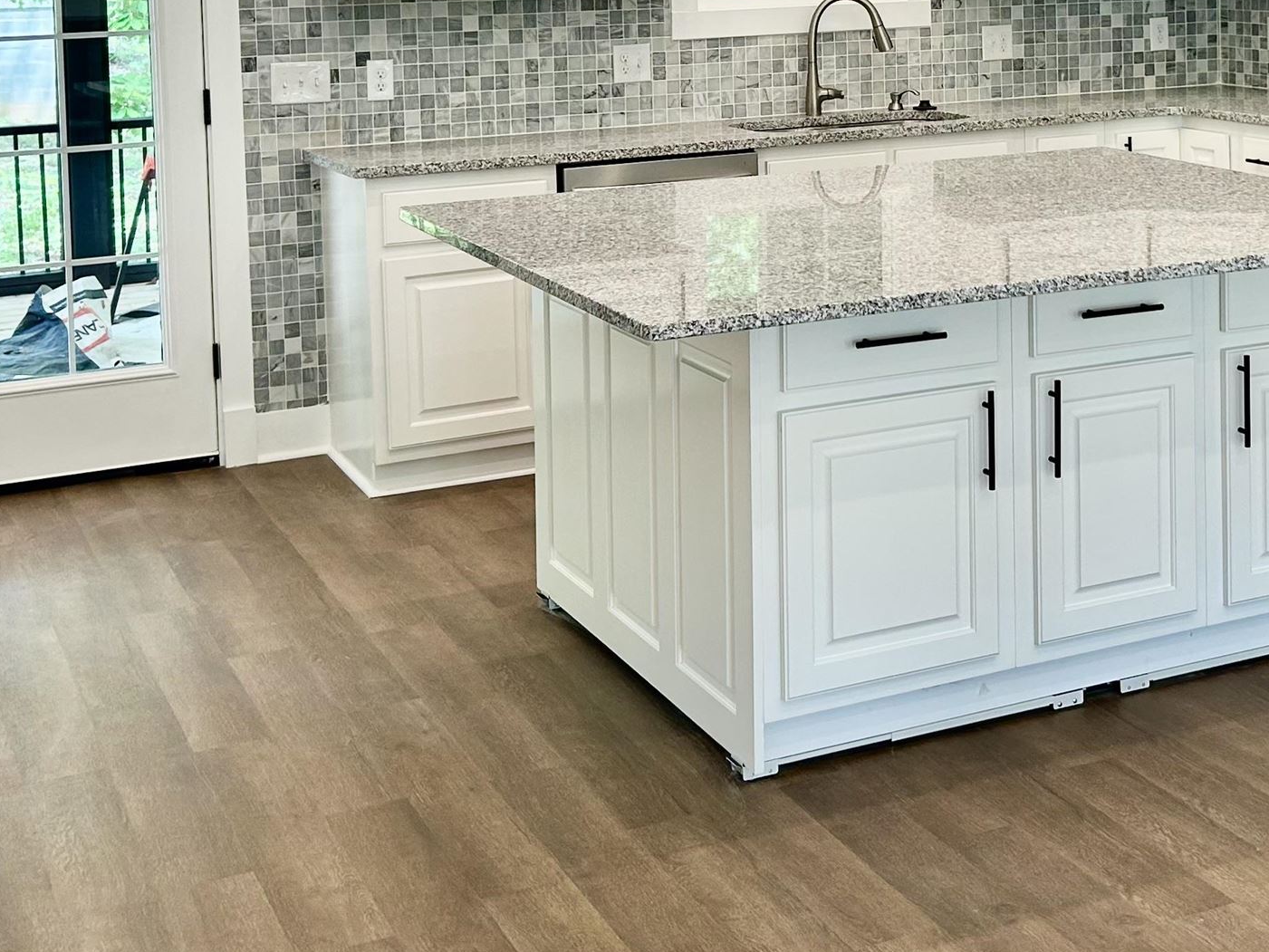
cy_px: 6
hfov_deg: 33.2
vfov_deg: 24.5
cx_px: 921
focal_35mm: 57
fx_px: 2090
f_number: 1.5
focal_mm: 5.7
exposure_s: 1/120
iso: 64
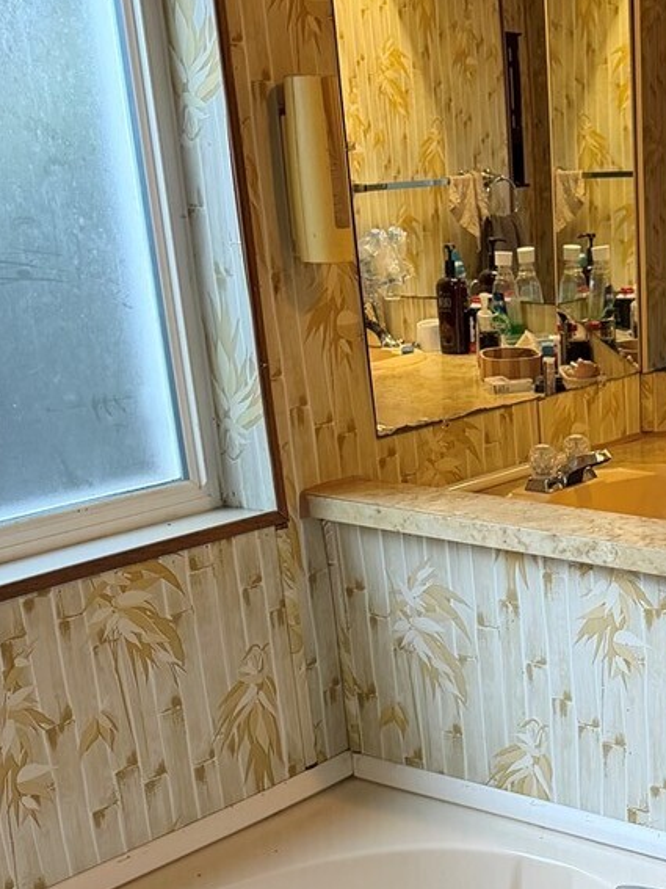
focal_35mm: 61
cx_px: 683
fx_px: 1565
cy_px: 768
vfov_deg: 30.5
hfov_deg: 22.9
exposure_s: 1/60
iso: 250
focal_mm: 6.76
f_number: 1.78
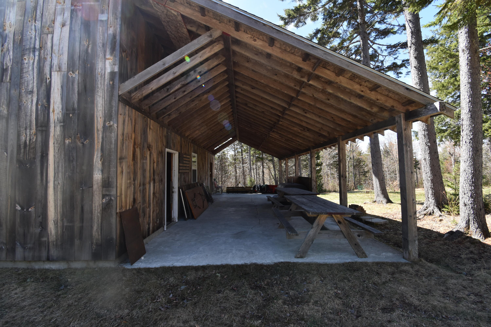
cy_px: 164
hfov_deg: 100.4
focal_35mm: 15
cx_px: 246
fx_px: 205
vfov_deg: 77.3
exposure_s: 1/250
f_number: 8
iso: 400
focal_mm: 10
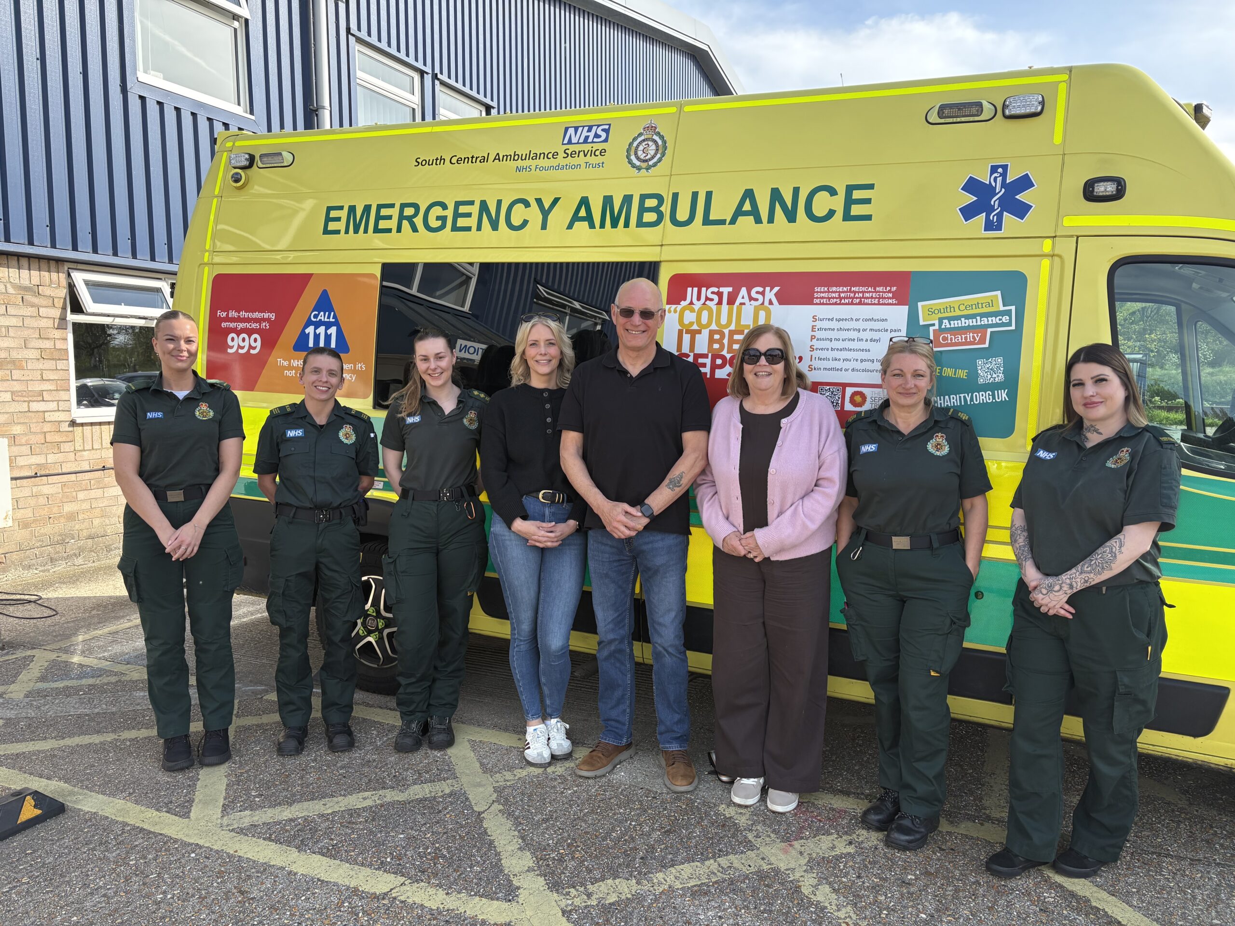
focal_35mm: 26
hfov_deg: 67.3
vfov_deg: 53.1
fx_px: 928
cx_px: 618
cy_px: 463
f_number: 1.6
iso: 64
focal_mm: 5.96
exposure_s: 1/1239
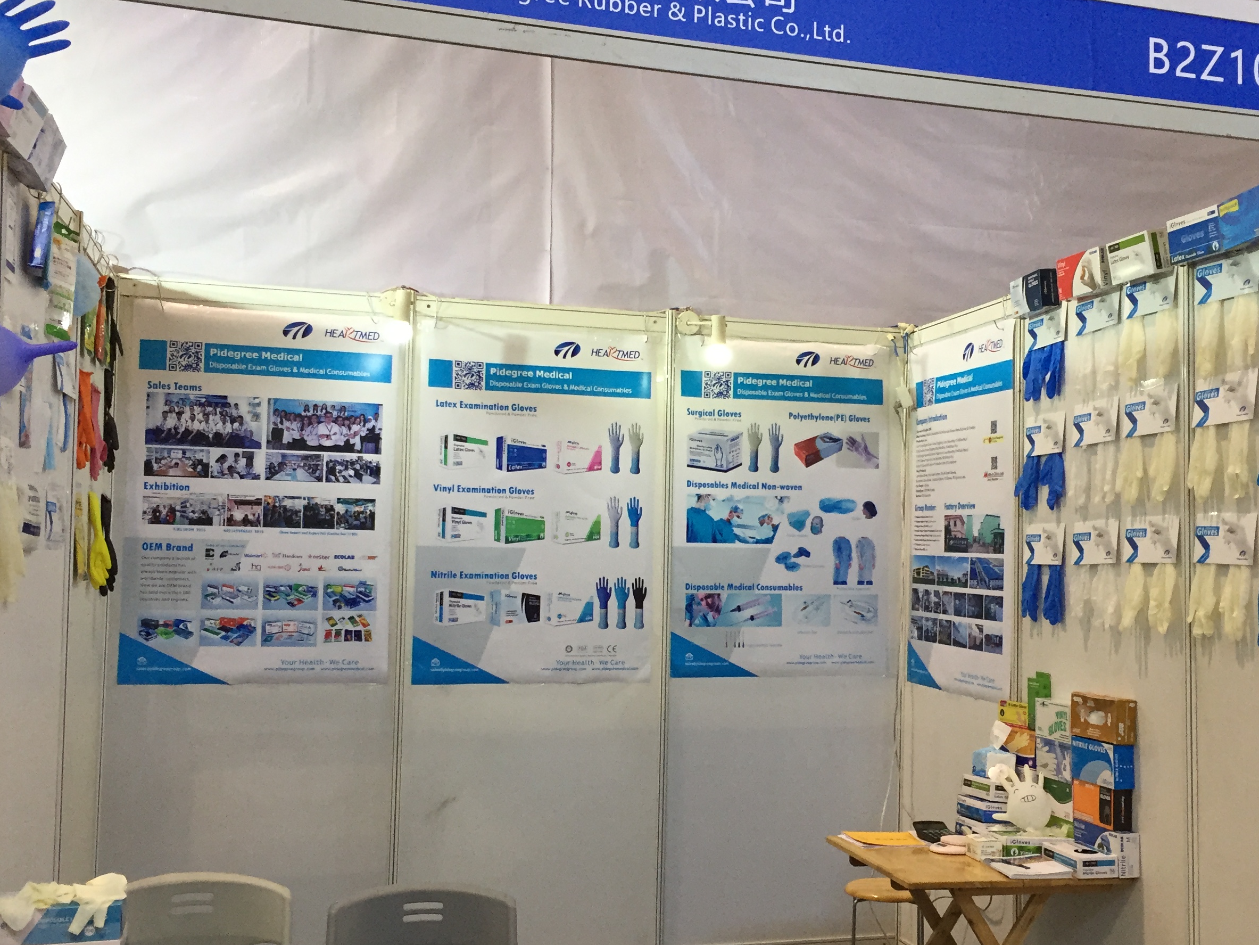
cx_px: 715
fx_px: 1455
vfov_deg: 36.0
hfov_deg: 46.7
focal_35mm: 40
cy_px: 500
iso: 80
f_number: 2.2
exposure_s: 1/33
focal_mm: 4.15
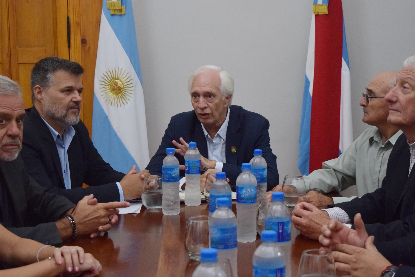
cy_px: 138
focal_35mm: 68
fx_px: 778
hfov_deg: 29.9
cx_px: 208
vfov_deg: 20.2
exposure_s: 1/100
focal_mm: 45
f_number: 5
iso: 1600
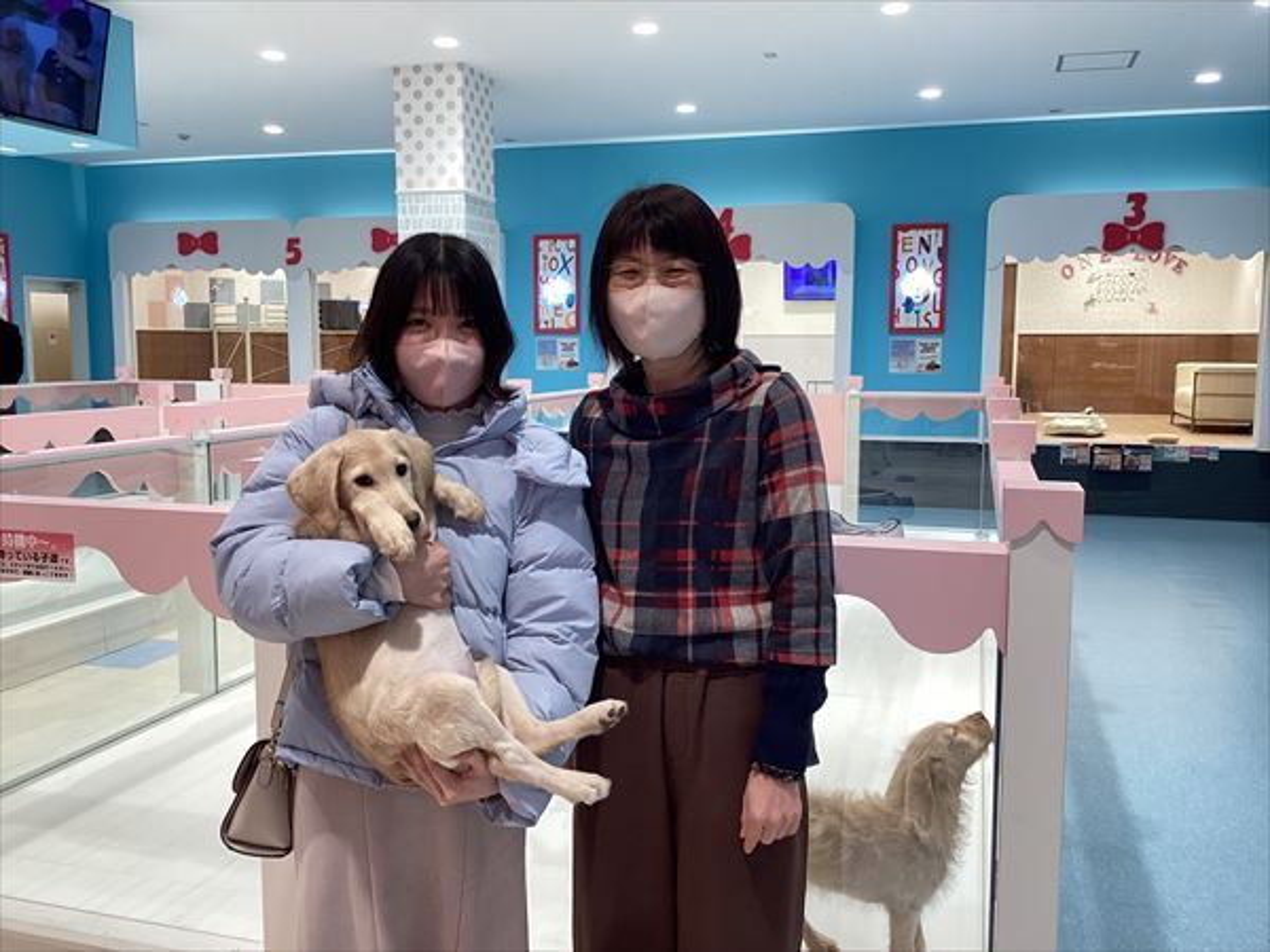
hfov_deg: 58.4
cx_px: 635
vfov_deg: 45.4
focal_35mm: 31
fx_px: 1137
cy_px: 476
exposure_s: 1/120
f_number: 2.4
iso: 80
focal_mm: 3.3
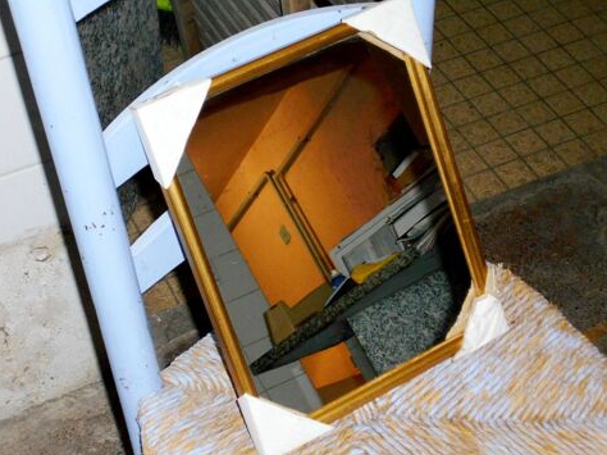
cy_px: 229
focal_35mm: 77
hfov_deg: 25.3
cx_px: 301
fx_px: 1350
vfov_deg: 19.1
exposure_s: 1/60
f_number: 5.8
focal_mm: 13.5
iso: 400
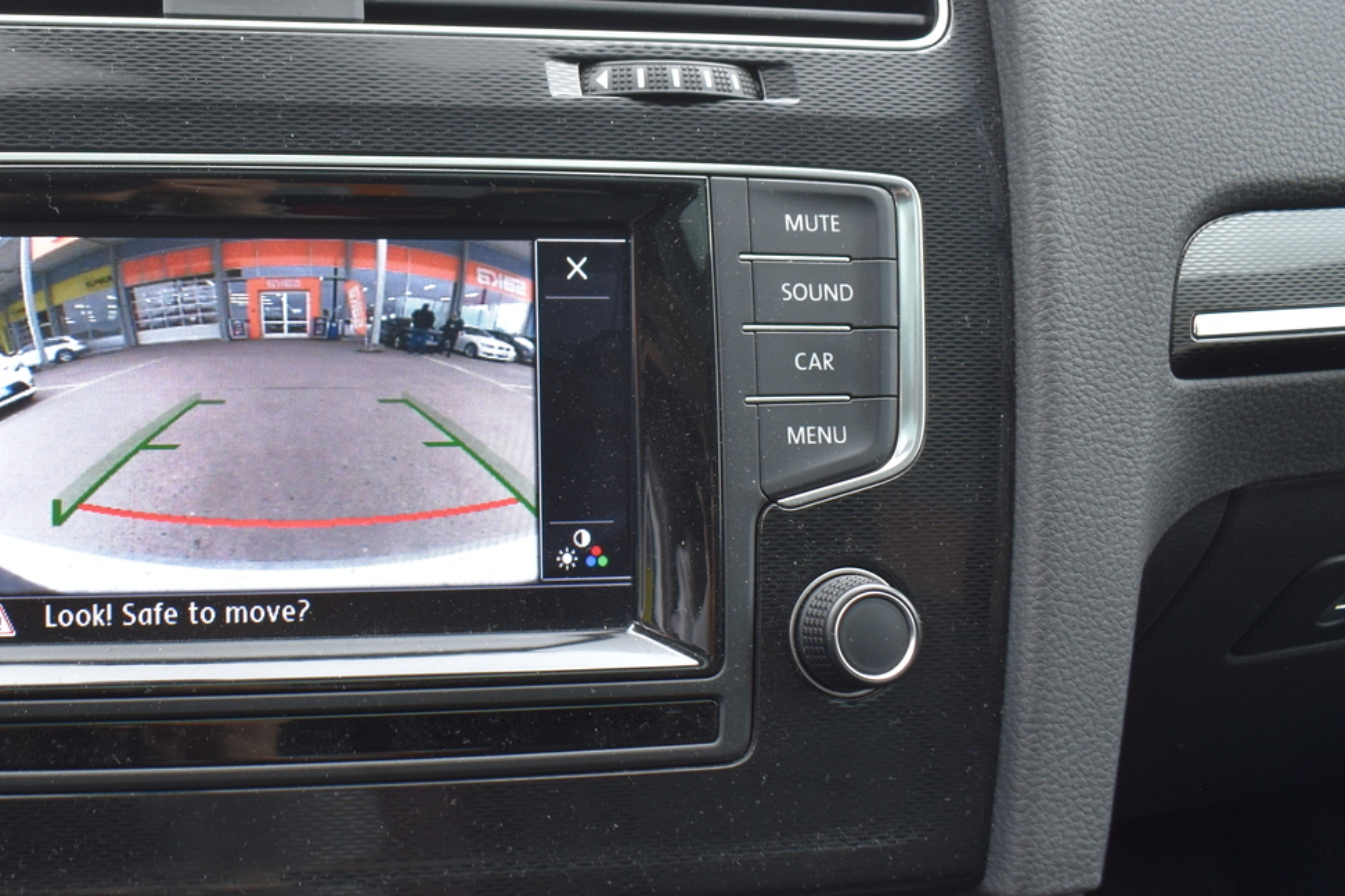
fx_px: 1681
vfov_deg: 29.8
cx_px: 306
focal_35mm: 45
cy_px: 368
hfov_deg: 42.0
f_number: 5.6
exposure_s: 1/125
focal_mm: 18
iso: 400
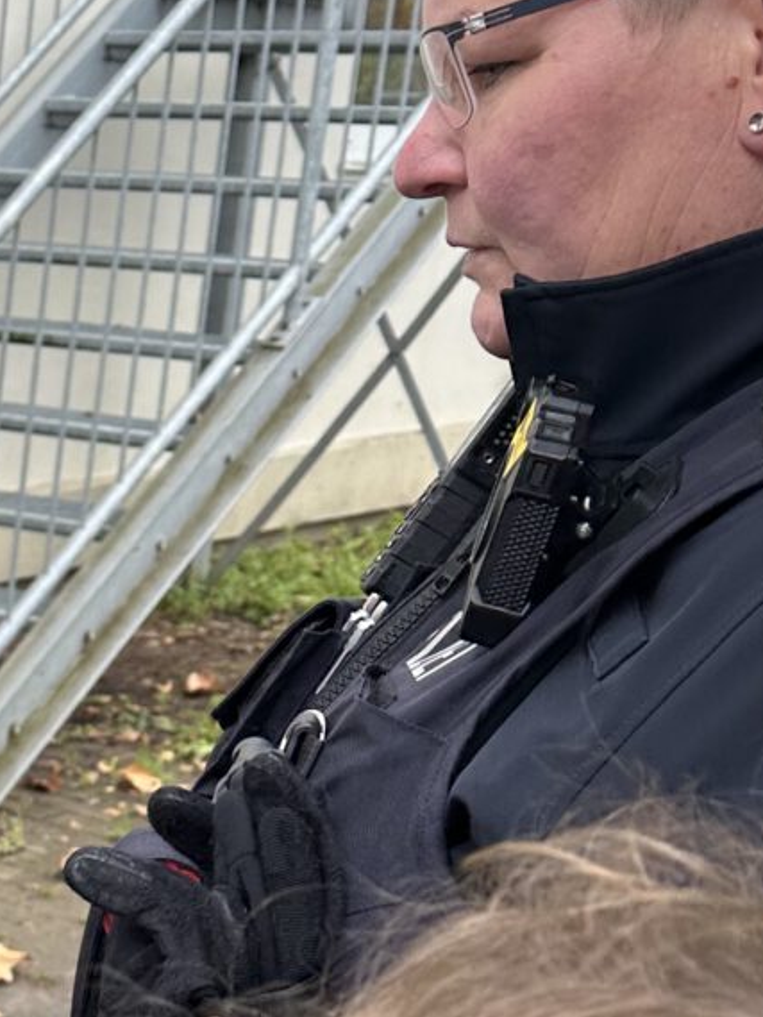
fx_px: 2380
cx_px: -468
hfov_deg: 16.2
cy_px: 933
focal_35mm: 81
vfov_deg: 23.4
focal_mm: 6.86
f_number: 1.78
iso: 64
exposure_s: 1/202
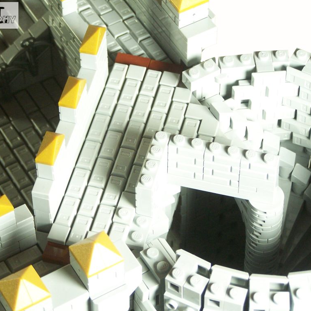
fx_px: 1271
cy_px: 155
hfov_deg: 14.0
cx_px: 142
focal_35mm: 125
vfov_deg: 14.0
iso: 200
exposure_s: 1/60
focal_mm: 17.5
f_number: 3.2
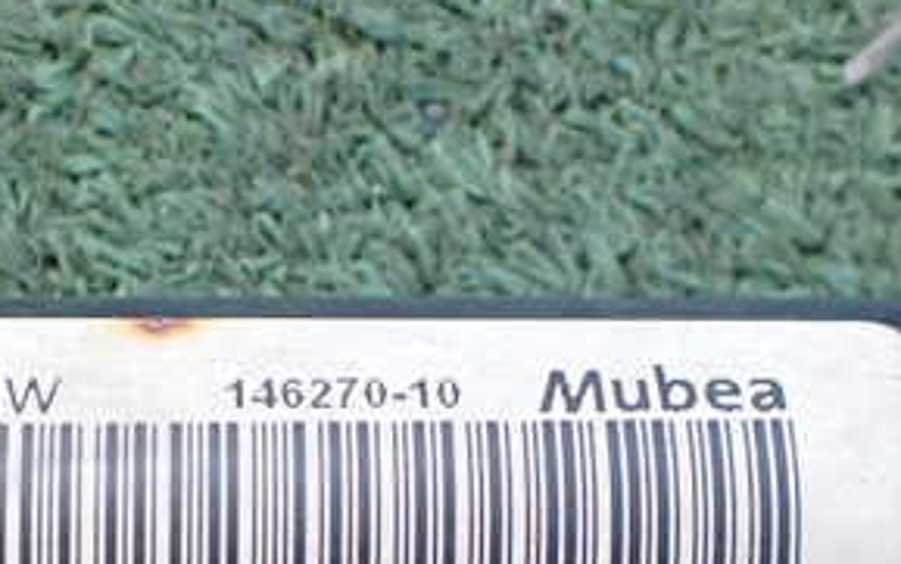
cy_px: 536
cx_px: 150
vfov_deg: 19.3
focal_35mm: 66
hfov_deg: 30.1
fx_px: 1622
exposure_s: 1/125
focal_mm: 5.4
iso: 500
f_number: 2.3
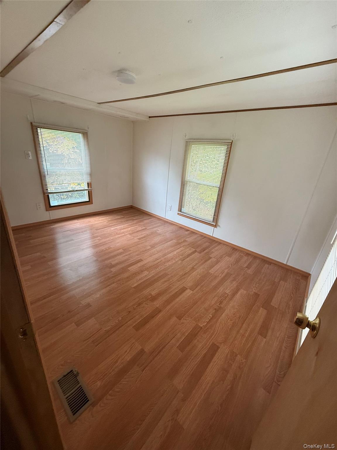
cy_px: 225
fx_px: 182
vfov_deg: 102.1
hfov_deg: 85.7
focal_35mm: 14
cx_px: 168
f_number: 2.2
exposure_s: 1/67
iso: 400
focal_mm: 2.22
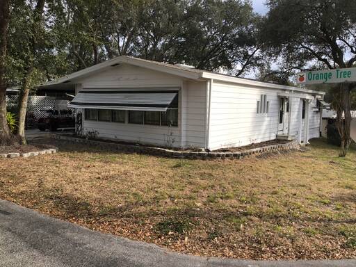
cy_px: 134
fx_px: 319
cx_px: 178
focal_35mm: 31
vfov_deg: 45.4
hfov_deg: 58.4
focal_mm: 3.3
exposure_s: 1/312
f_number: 2.4
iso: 25
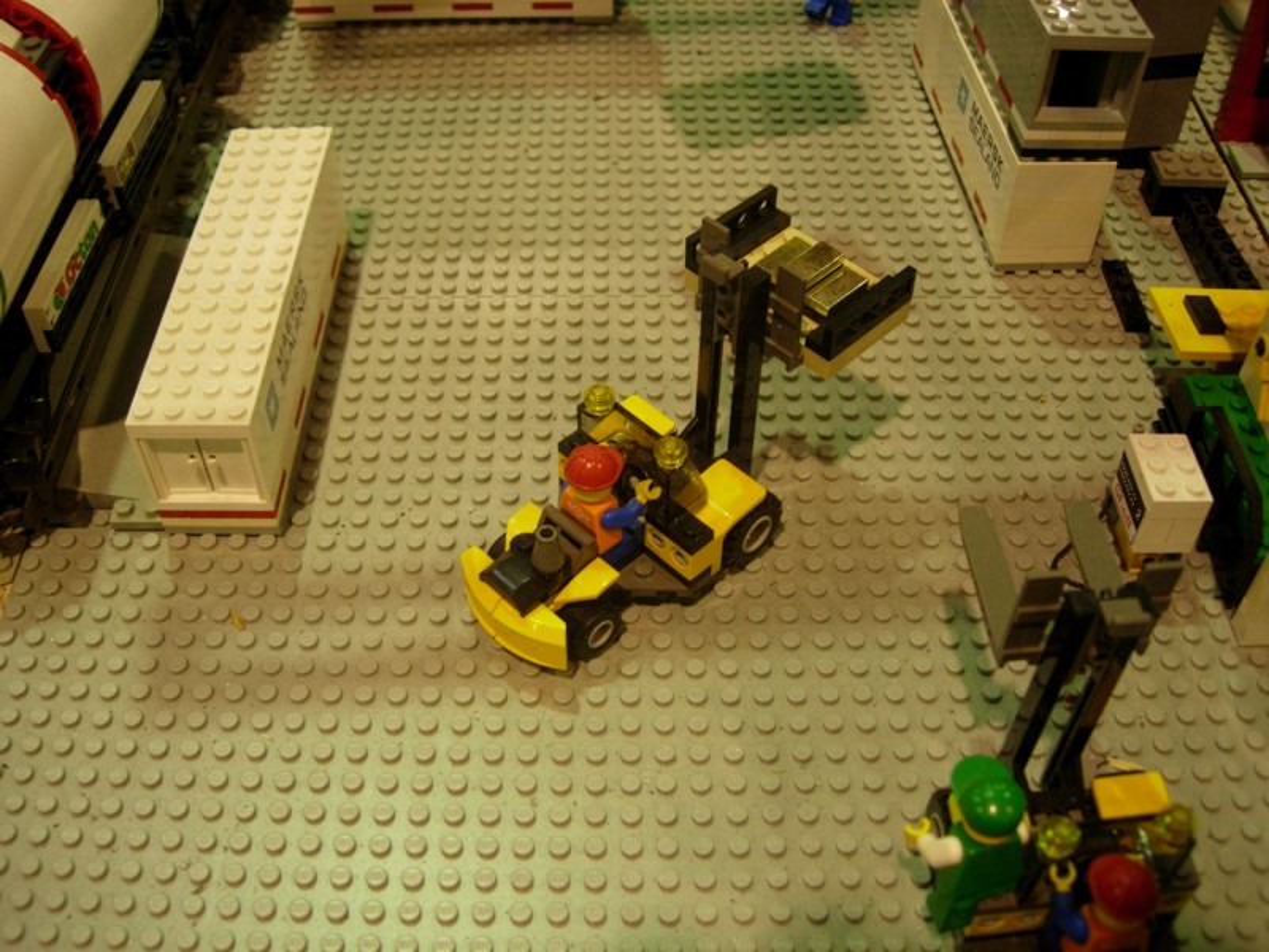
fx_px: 1393
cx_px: 634
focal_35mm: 38
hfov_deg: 49.0
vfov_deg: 37.7
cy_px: 476
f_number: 2.8
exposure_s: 1/32
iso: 183
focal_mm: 7.8
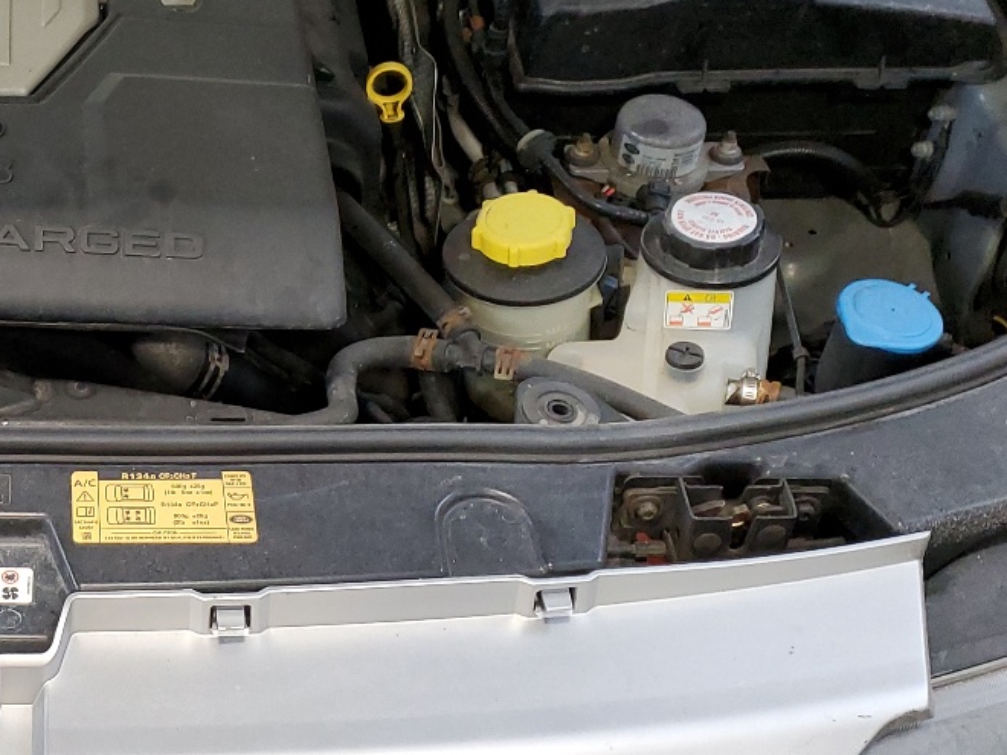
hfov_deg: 28.7
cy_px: 267
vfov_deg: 23.2
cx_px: -18
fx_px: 1833
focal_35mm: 63
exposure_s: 1/60.2
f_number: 1.5
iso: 141
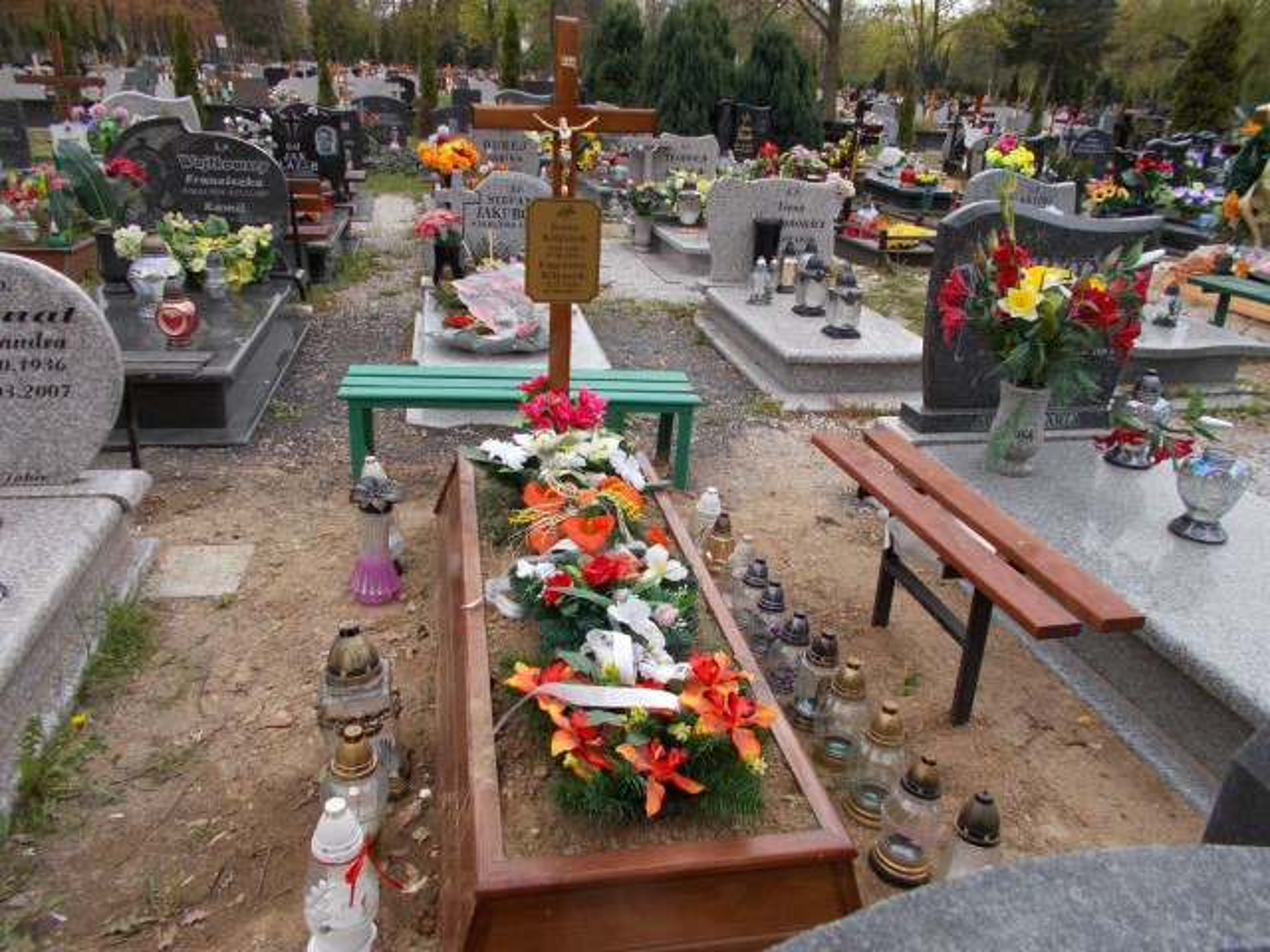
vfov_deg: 53.1
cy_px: 476
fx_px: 954
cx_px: 635
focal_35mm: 26
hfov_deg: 67.3
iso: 80
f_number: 3.2
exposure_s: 1/400
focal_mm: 4.6
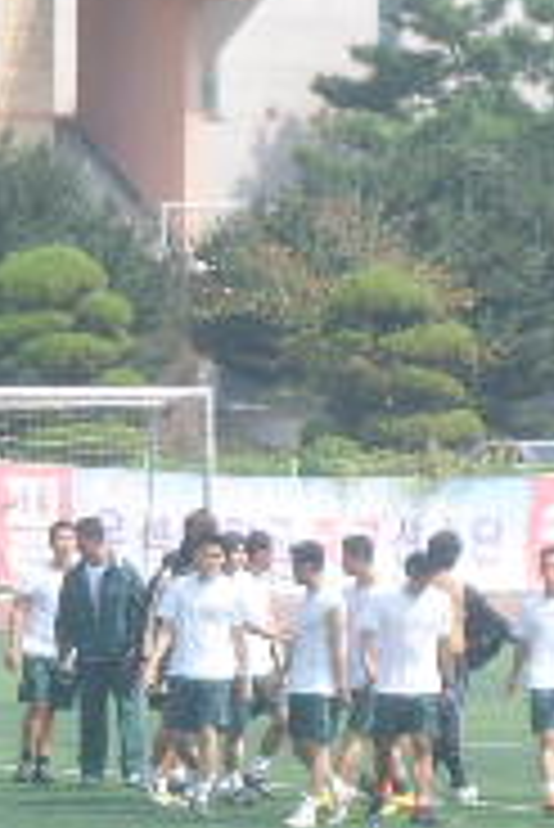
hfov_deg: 3.3
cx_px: 450
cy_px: 720
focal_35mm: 423
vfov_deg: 4.9
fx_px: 9745
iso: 50
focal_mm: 19.8
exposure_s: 1/350
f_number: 4.5
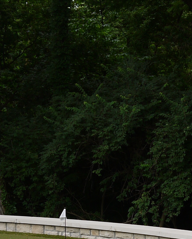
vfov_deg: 17.7
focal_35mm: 106
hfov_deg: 14.5
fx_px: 753
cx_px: 136
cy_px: 240
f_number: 5
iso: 100
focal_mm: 15
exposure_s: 1/200
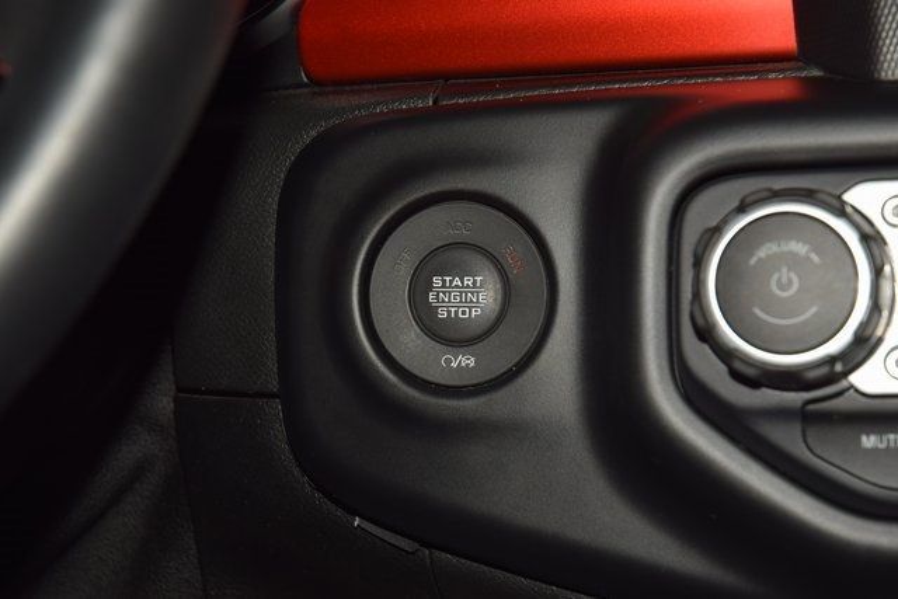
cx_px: 449
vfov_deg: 13.0
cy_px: 300
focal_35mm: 105
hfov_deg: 19.5
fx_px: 2620
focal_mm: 70
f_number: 8
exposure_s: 1/125
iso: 100
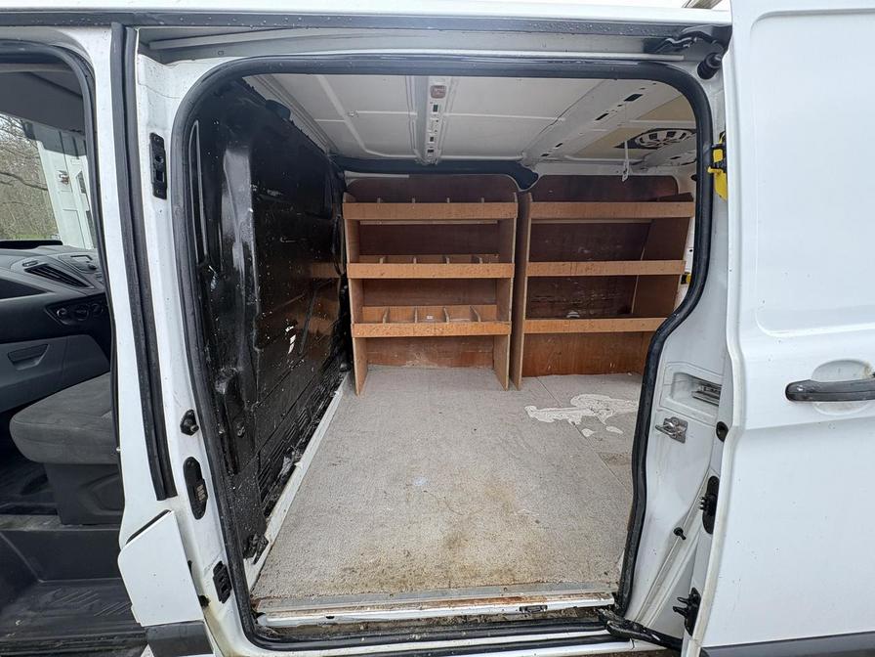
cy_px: 328
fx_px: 354
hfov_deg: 102.1
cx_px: 438
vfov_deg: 85.7
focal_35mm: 14
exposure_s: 1/99
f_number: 2.2
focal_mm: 2.22
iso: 64
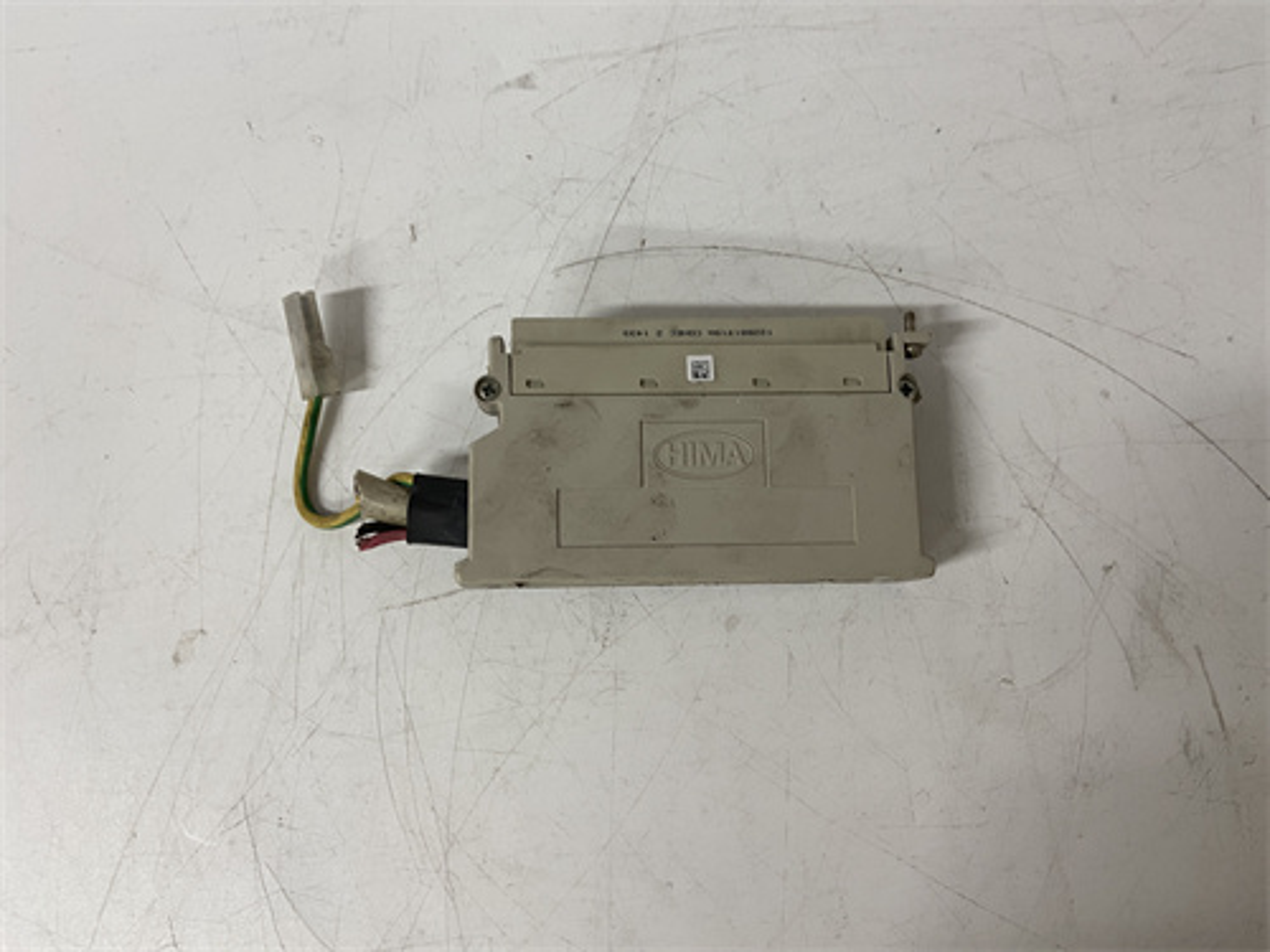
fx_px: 954
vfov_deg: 53.1
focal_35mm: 26
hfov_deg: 67.3
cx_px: 635
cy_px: 476
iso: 64
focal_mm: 4.25
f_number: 1.8
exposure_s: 1/50
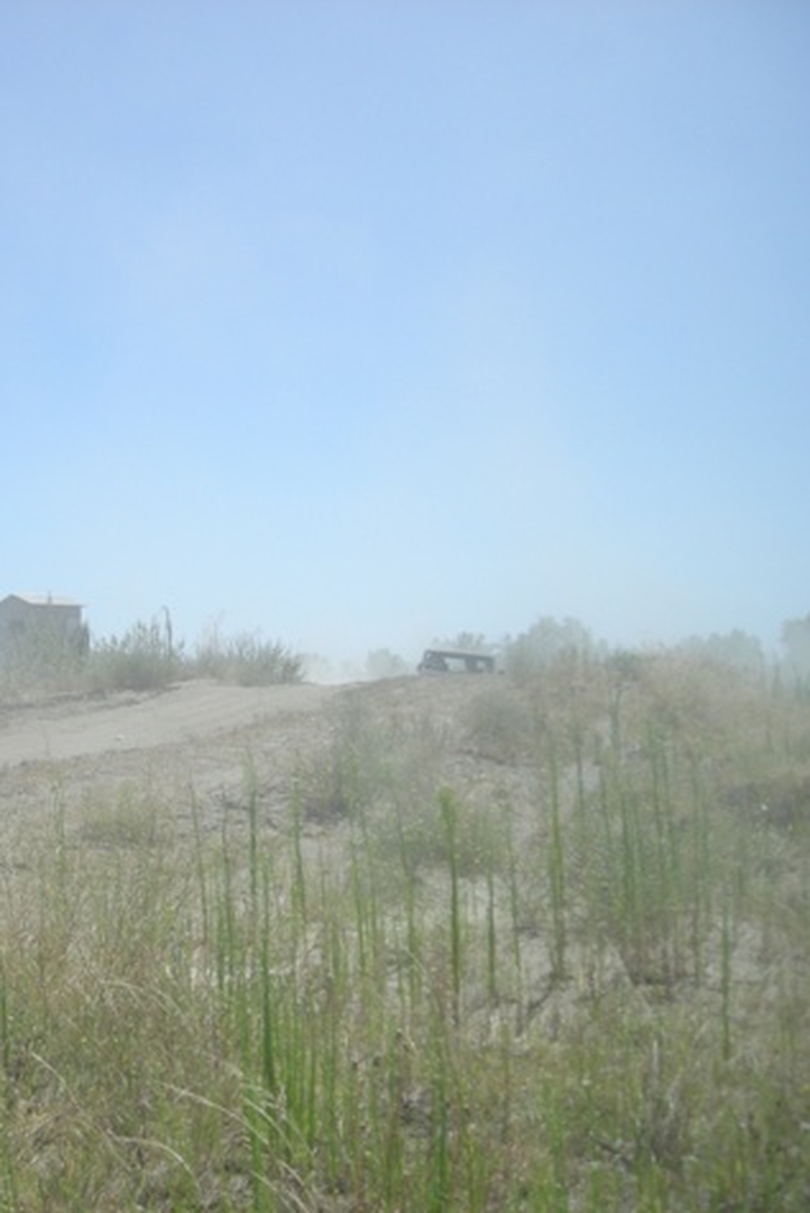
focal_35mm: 49
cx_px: 77
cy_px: 608
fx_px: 1652
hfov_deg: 26.6
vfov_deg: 40.3
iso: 50
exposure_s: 1/318
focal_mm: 5.7
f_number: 5.7
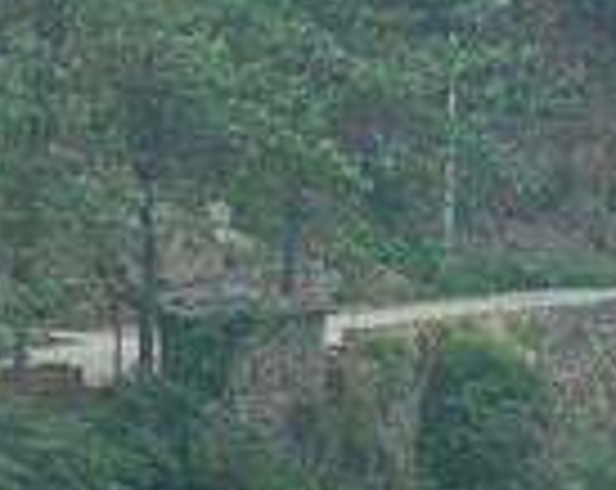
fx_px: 10133
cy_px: -258
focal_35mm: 557
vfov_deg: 2.8
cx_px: -76
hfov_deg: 3.5
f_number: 5.6
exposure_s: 1/25
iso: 100
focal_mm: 90
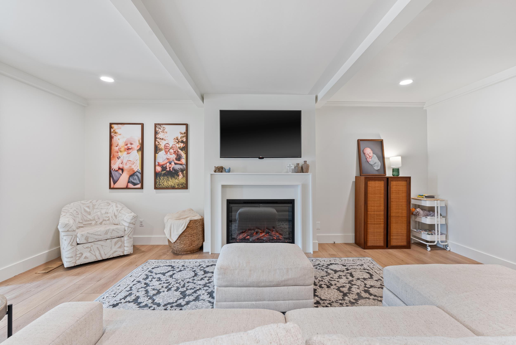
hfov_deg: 96.7
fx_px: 229
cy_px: 172
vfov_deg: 73.8
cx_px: 258
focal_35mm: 16
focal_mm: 16
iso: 640
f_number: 9
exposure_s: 1/5
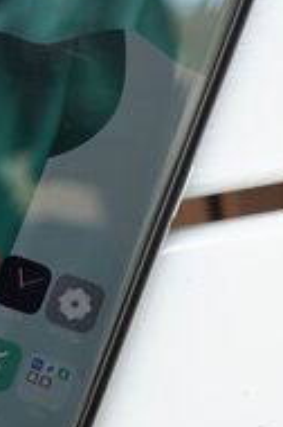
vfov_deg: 15.1
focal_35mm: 136
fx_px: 1609
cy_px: 215
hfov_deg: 10.0
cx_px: -4
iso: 800
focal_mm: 42
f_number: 5
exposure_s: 1/250
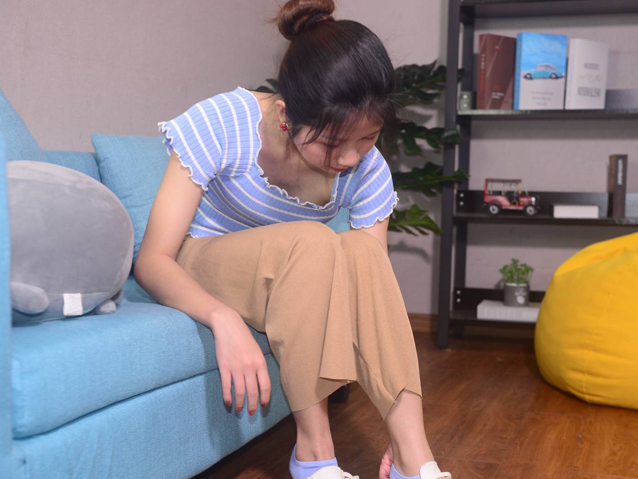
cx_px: 372
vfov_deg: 30.8
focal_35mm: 47
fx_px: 866
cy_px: 289
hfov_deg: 40.3
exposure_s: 1/60
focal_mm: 35
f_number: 4
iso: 320
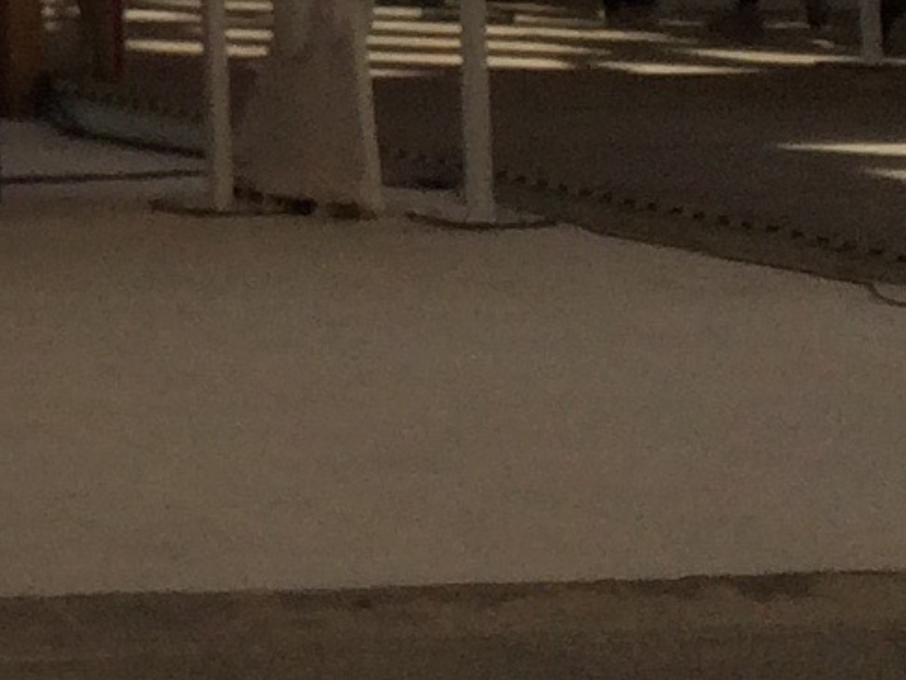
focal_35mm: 194
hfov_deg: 9.6
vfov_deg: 7.1
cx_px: -839
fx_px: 5078
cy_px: -1074
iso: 32
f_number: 2.2
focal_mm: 4.15
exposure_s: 1/3731
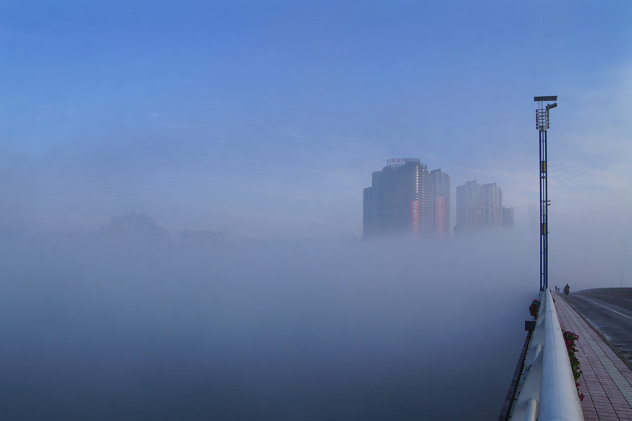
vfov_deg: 38.9
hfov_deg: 55.8
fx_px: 597
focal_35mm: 34
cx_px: 308
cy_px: 211
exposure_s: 1/100
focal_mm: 22
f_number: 10
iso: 100
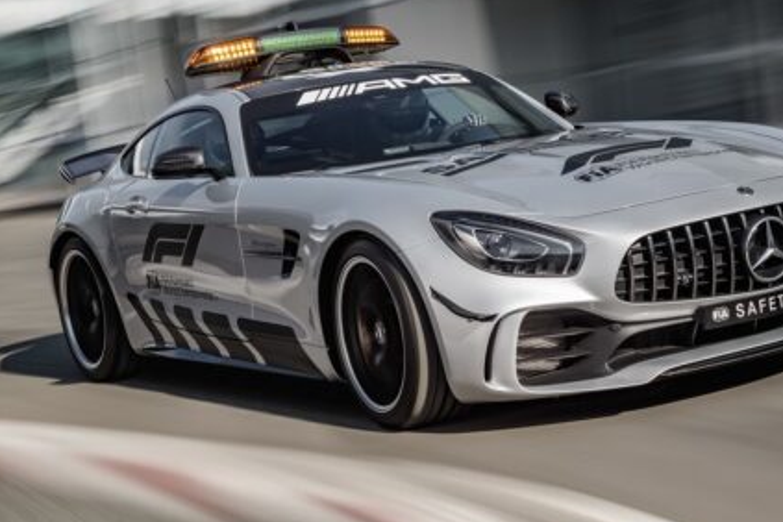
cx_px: 492
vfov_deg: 17.3
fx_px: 1718
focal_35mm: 79
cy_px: 318
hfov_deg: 25.6
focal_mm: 48
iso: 31
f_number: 11
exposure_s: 5
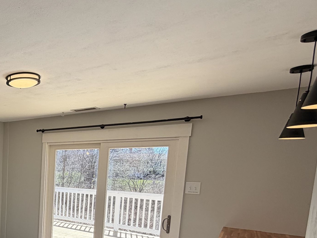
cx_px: -20
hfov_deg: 45.8
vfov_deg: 43.0
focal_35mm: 31
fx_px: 284
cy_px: 196
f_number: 2.2
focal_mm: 2.22
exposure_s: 1/243
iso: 40
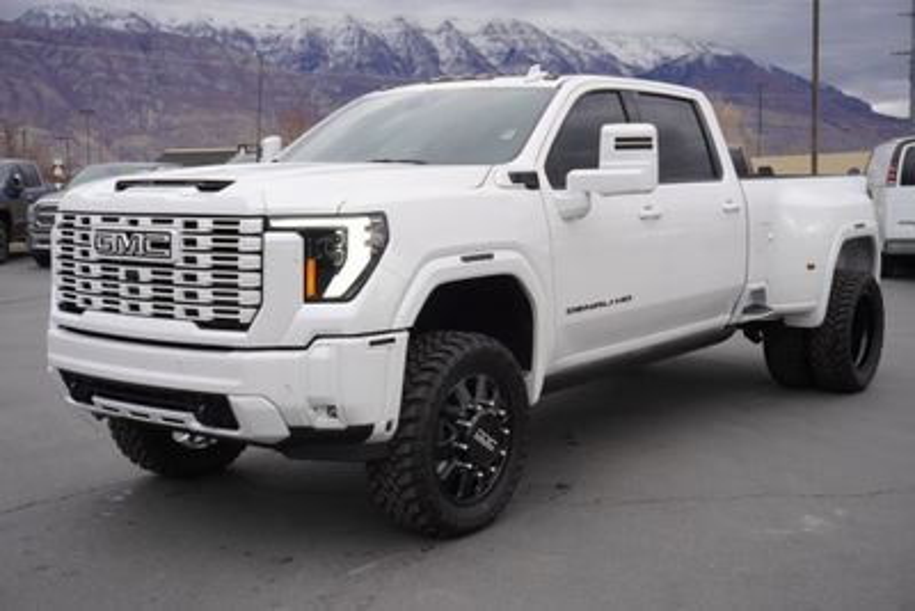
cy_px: 306
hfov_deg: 44.9
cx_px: 458
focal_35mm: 44
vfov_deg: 30.9
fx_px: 1106
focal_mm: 29
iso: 100
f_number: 4.5
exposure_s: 1/160
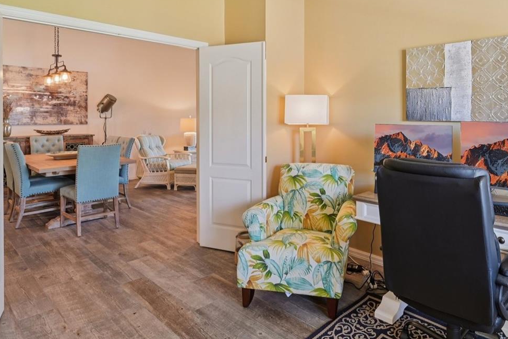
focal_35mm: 23
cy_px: 120
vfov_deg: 54.2
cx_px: 326
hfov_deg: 74.4
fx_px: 324
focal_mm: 14
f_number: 8
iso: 400
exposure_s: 1/8
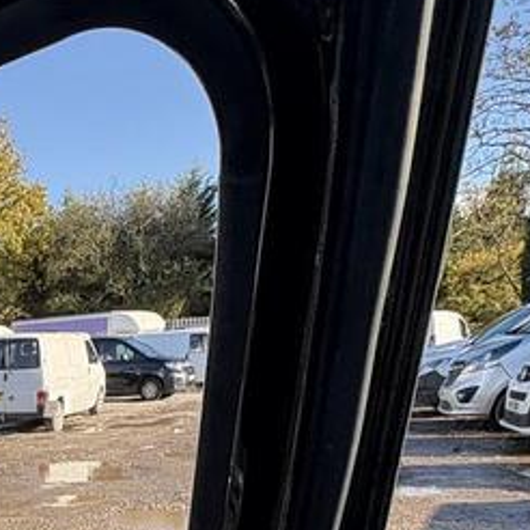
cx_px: -67
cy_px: 655
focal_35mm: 45
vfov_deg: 30.9
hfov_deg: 32.5
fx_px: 780
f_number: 2.2
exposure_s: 1/428
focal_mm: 2.22
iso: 40
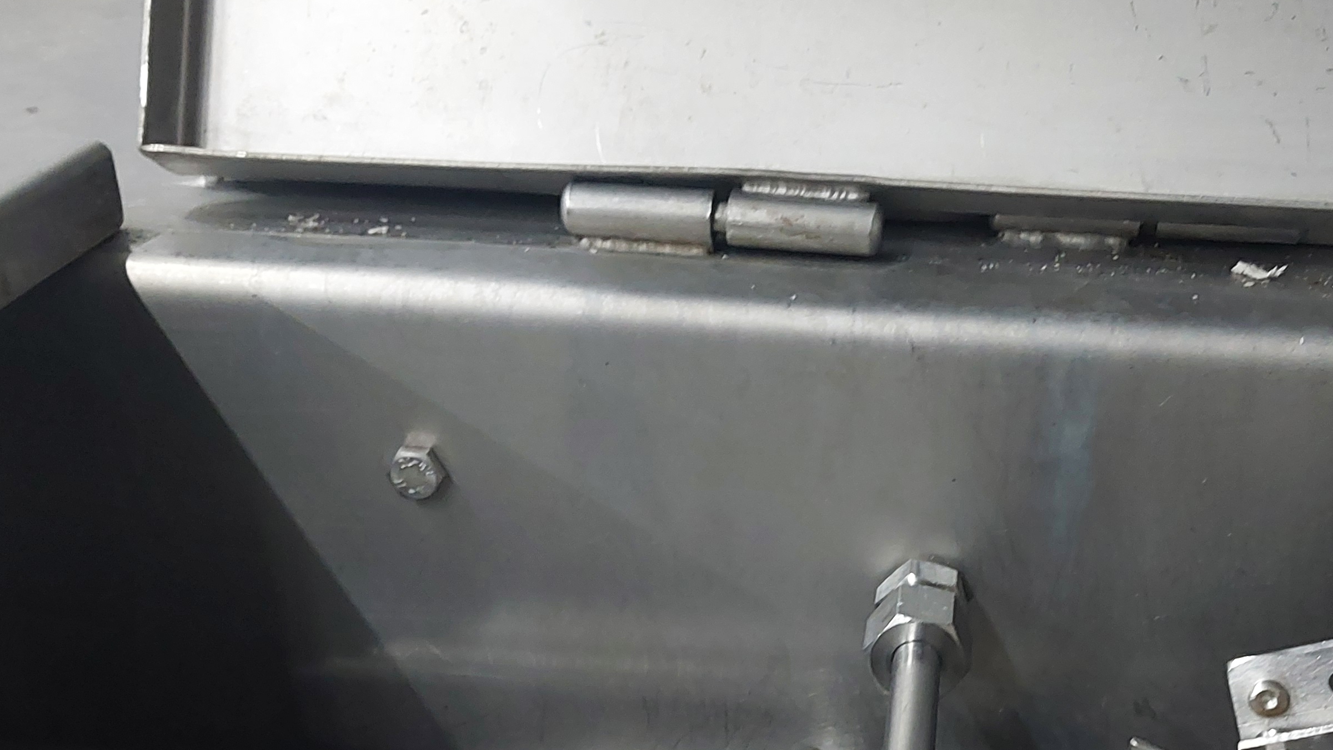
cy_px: 772
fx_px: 1767
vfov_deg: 22.9
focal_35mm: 50
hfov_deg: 41.1
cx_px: 826
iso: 400
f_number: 1.8
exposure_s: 1/50
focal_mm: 4
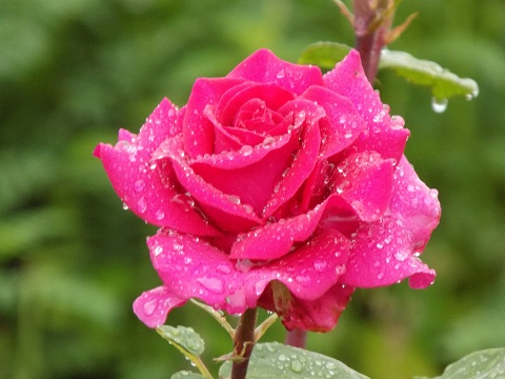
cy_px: 190
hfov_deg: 3.4
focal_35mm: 585
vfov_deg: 2.5
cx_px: 252
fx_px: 8534
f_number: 5.9
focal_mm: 104
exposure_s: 1/10
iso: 400
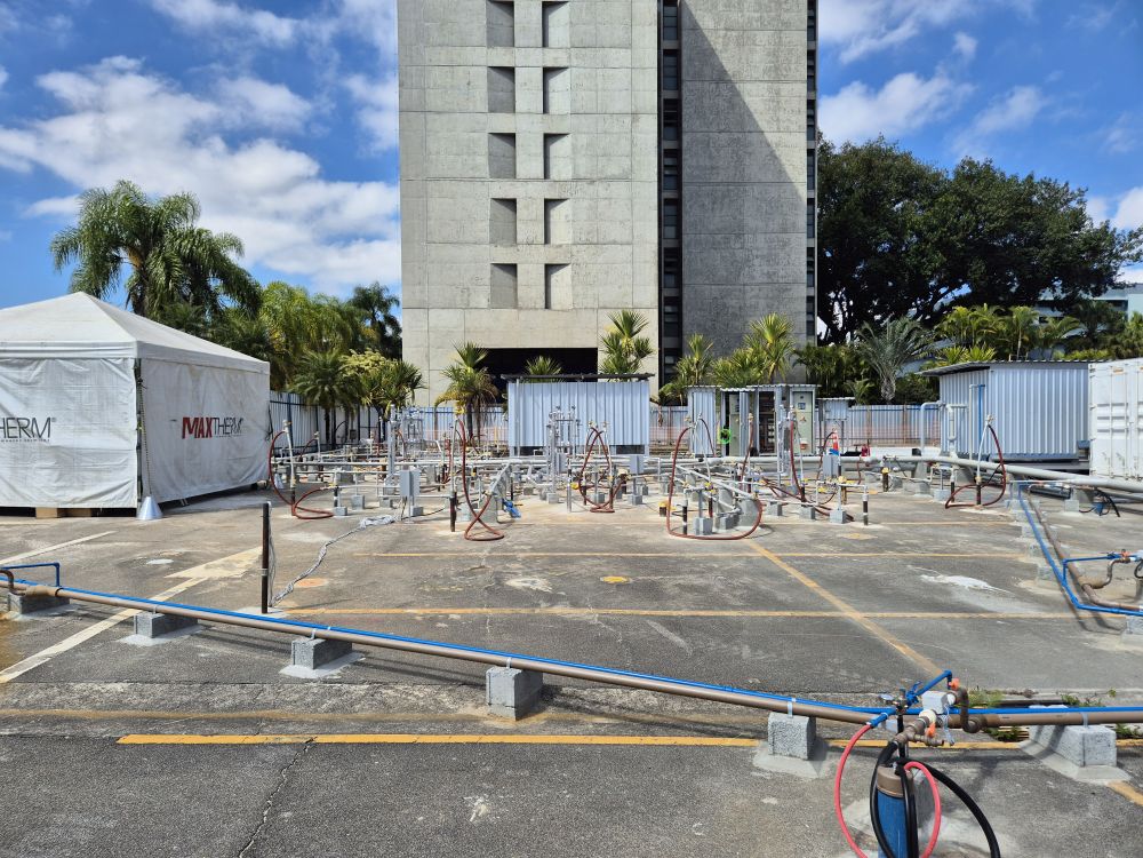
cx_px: 572
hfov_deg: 73.9
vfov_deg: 58.9
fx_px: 759
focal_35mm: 23
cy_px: 429
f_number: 1.8
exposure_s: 1/1824
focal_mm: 5.4
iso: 25
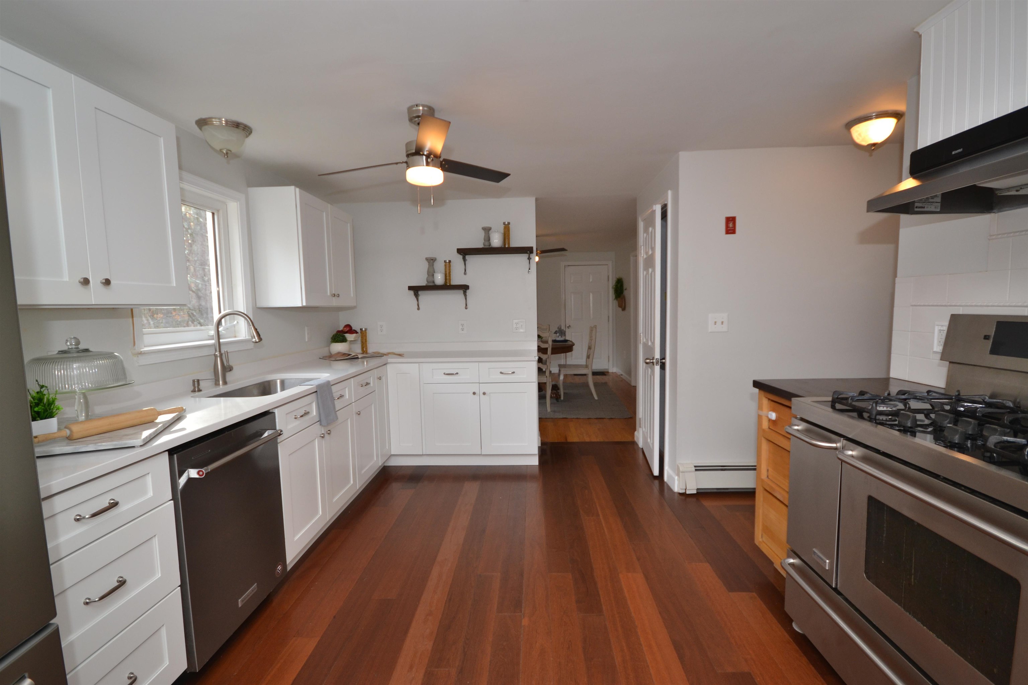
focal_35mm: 16
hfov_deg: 95.0
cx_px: 514
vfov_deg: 72.1
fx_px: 471
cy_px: 342
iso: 400
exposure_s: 1/60
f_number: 5.6
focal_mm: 11
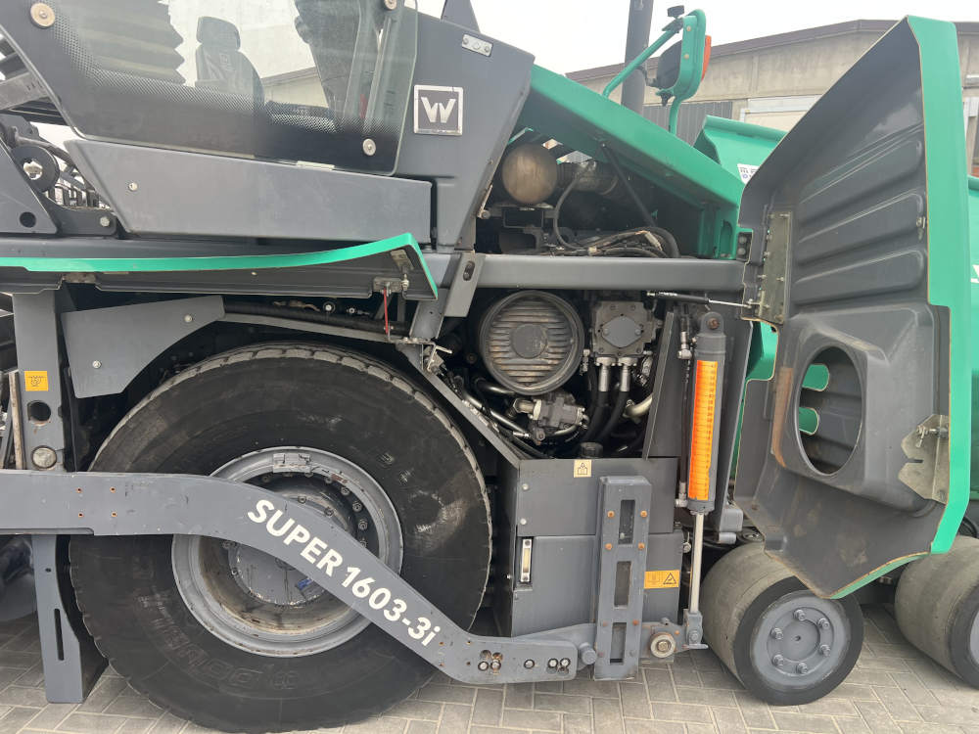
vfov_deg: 53.1
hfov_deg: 67.3
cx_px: 490
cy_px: 367
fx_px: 735
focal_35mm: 26
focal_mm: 5.7
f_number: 1.5
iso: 40
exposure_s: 1/121
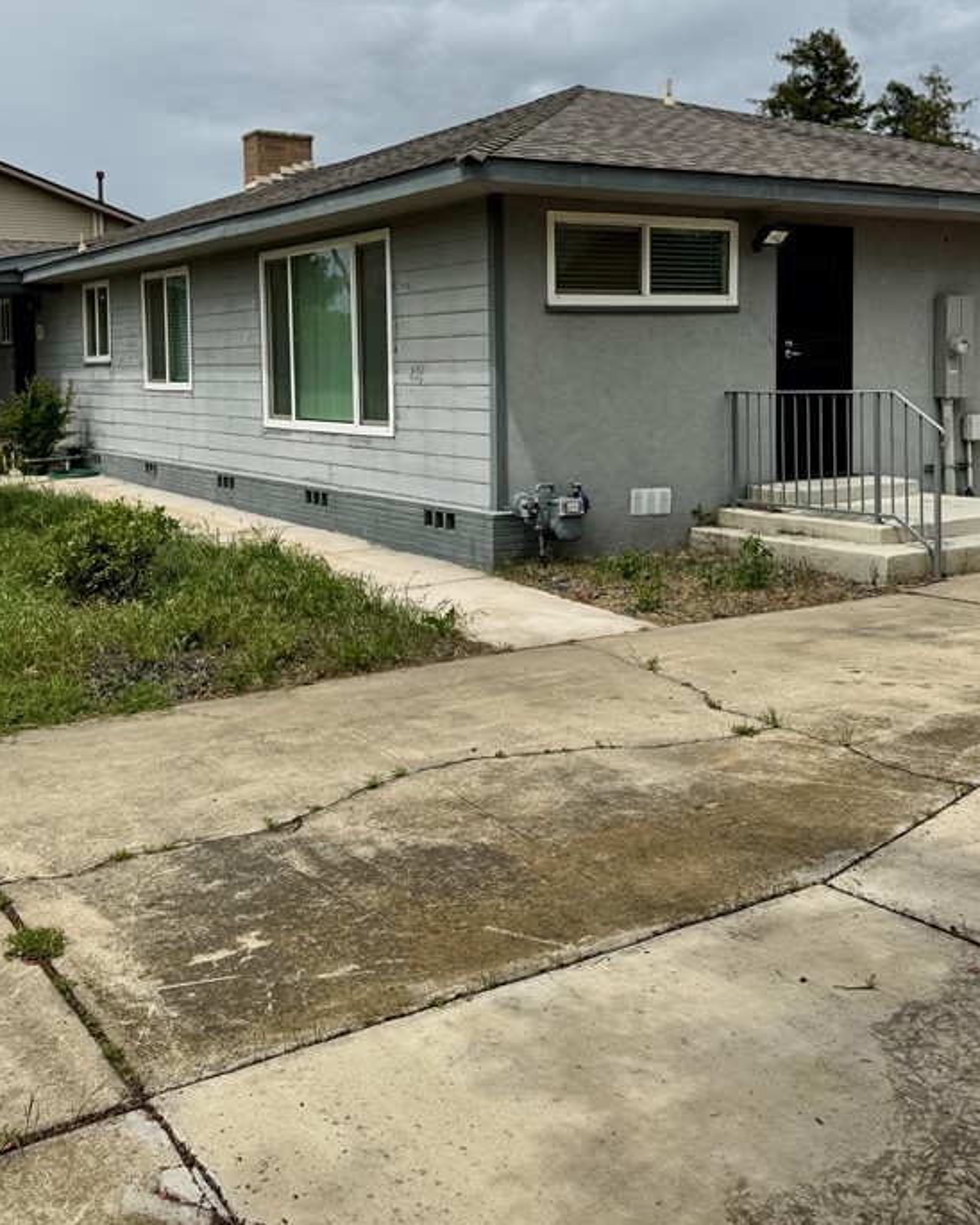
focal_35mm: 35
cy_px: 427
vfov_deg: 50.8
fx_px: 1269
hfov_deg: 42.2
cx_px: 452
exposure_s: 1/10417
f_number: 1.78
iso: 80
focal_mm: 6.76
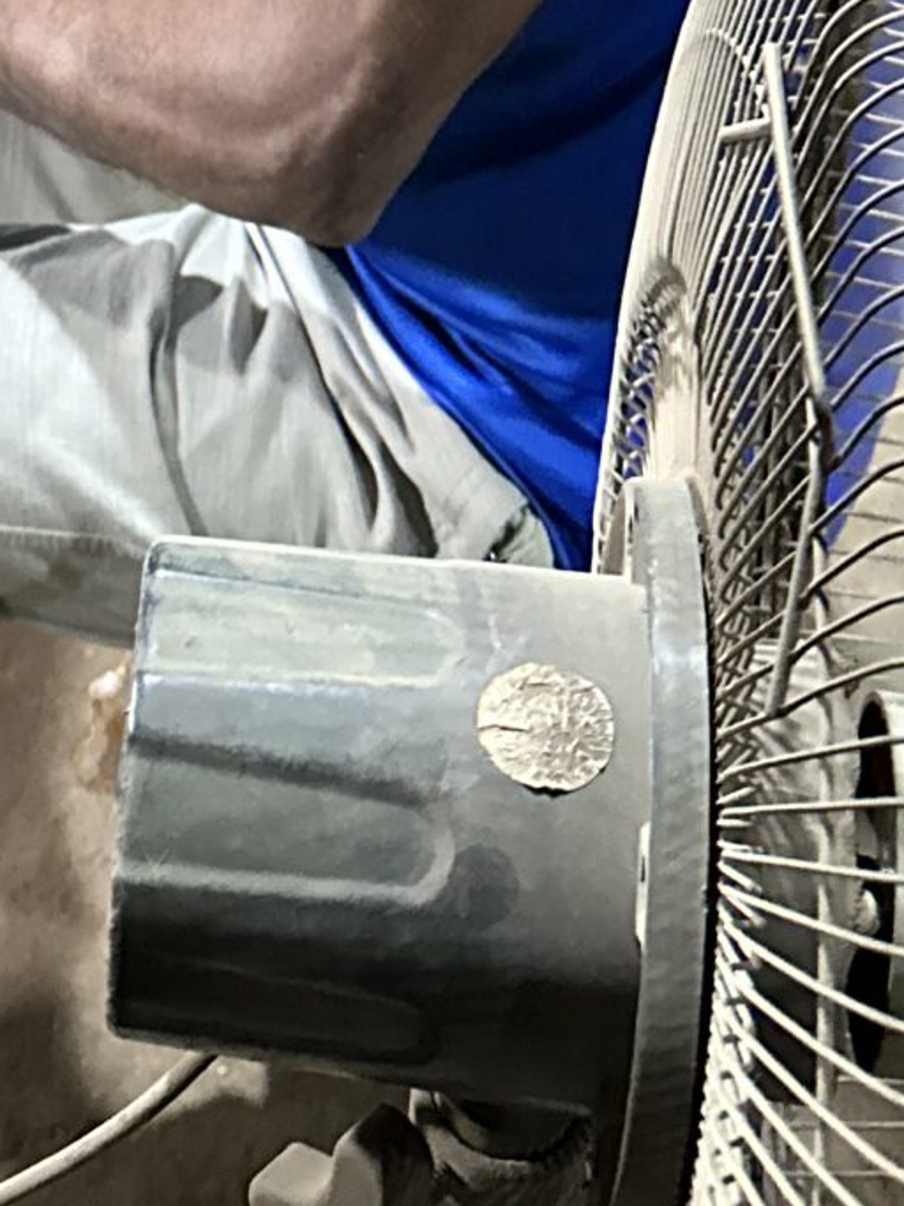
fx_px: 3135
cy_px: -660
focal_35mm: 90
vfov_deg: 18.9
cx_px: -65
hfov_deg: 16.0
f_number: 1.78
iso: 1000
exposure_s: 1/33
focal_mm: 6.86
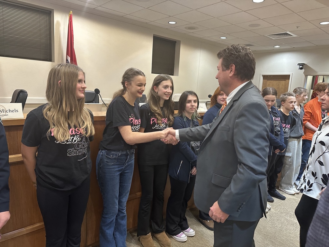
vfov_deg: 56.8
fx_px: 228
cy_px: 124
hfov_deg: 71.6
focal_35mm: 24
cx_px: 164
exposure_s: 1/60
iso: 320
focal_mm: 6.86
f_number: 1.78
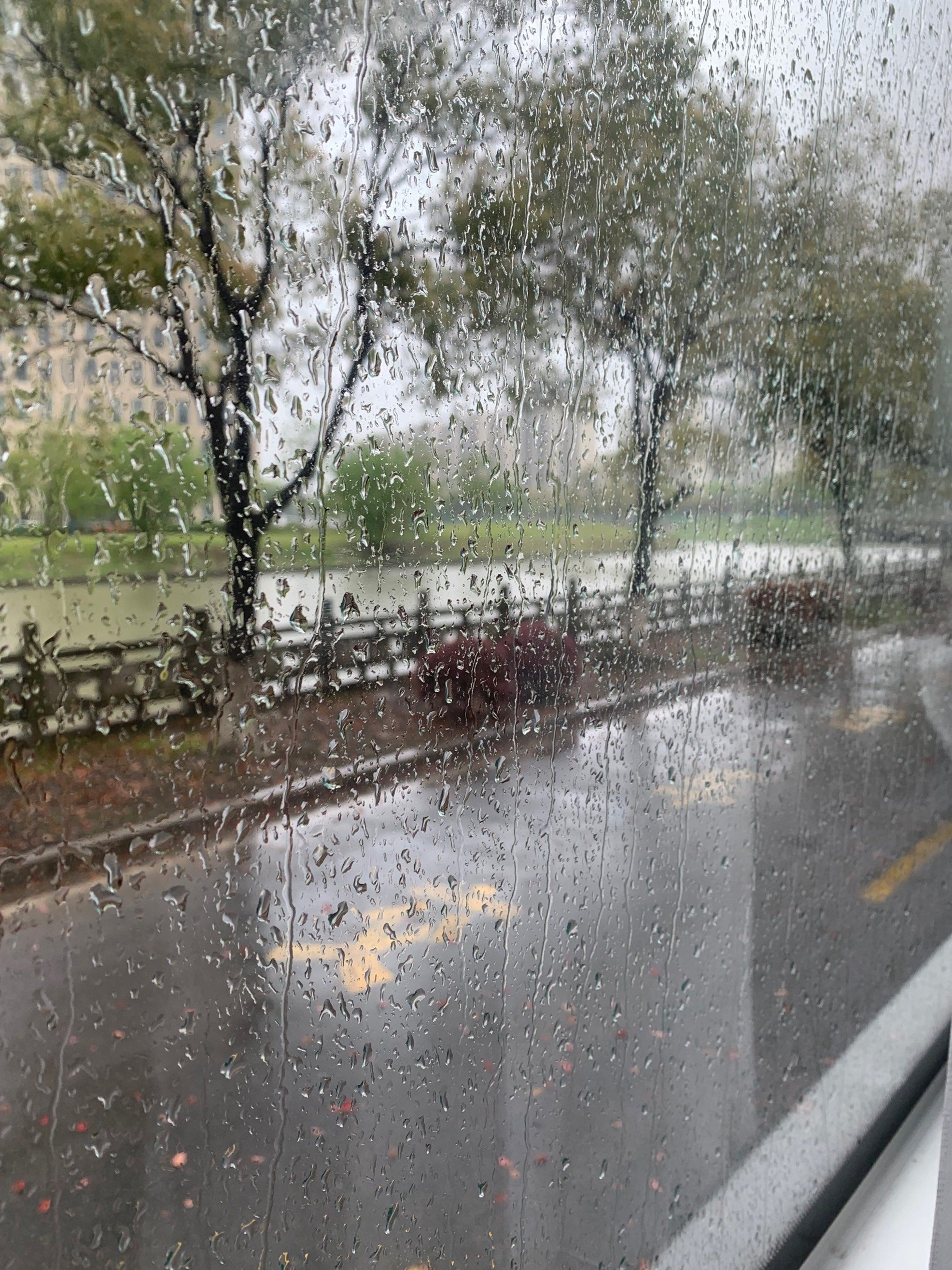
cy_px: 615
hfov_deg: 51.4
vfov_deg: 65.3
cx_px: 462
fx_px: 990
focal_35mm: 27
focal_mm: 4.25
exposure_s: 1/177
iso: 25
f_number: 1.8
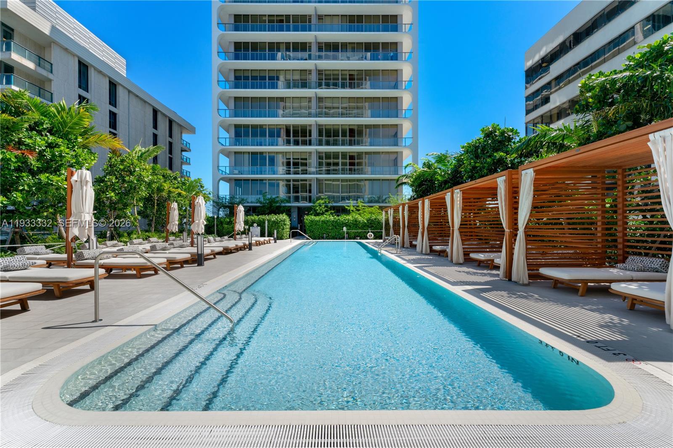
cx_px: 336
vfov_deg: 81.2
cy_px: 224
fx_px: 262
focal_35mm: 14
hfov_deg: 104.3
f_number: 10
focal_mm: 14
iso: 200
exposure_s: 1/250
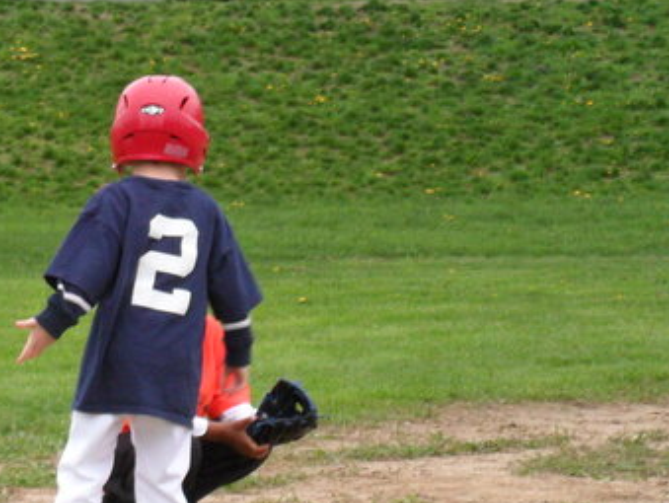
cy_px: 294
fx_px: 3831
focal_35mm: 198
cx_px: 150
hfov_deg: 10.0
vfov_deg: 7.5
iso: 200
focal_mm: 18.9
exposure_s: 1/60
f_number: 5.6
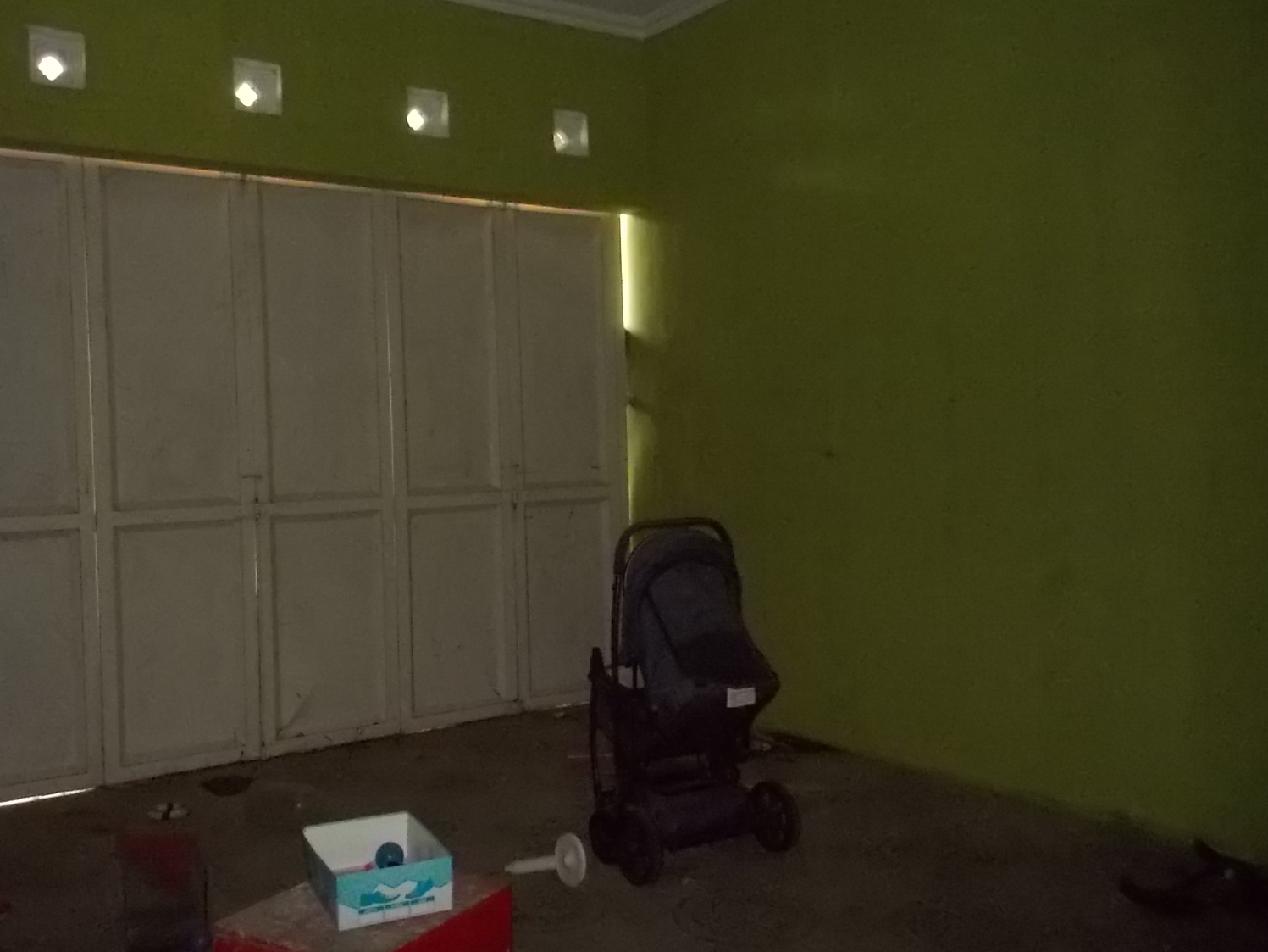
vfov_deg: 45.4
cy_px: 451
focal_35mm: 31
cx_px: 606
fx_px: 1136
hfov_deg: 58.3
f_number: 3.3
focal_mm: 4.1
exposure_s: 1/30
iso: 800
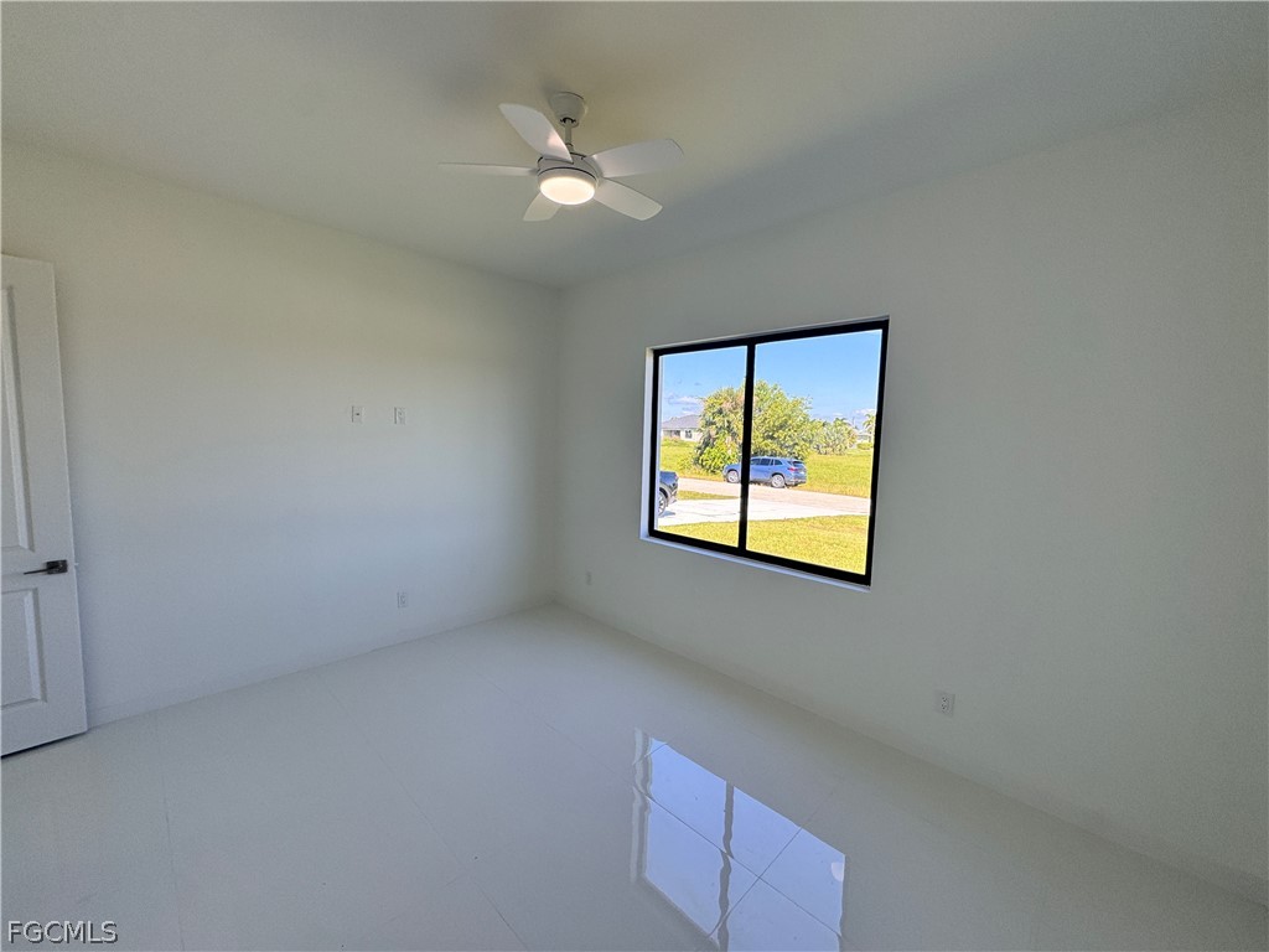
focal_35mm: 14
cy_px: 476
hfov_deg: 102.1
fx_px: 513
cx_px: 634
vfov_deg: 85.7
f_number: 2.2
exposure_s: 1/324
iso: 40
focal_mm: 2.22
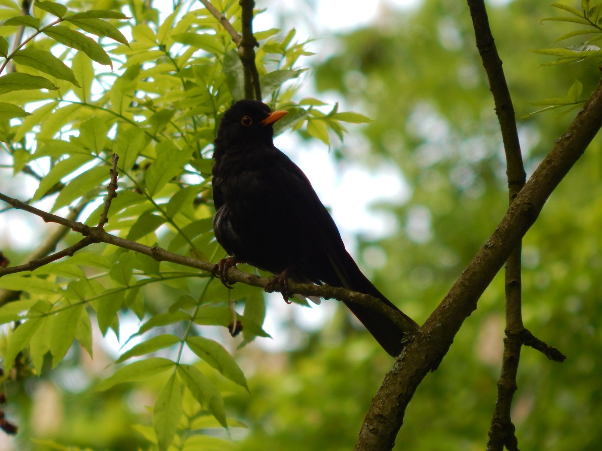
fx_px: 13304
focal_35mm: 765
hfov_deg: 2.6
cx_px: 301
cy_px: 226
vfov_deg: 1.9
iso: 125
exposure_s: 1/125
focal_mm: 136
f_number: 5.9
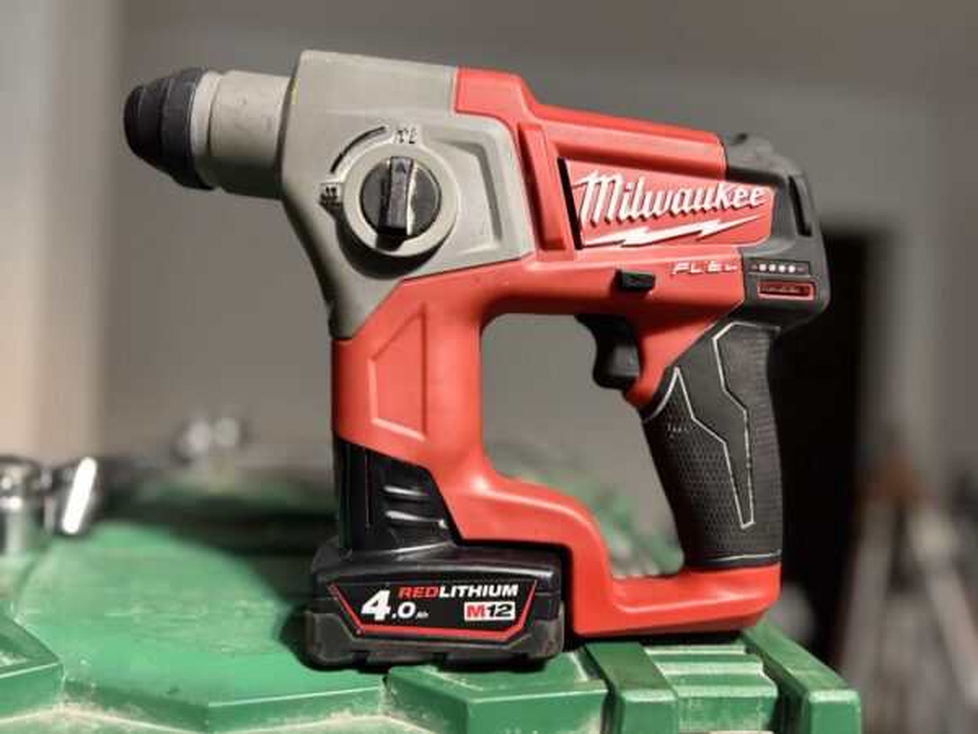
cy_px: 367
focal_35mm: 24
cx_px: 489
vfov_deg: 56.8
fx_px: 678
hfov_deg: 71.6
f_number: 1.78
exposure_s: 1/33
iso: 640
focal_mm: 6.76
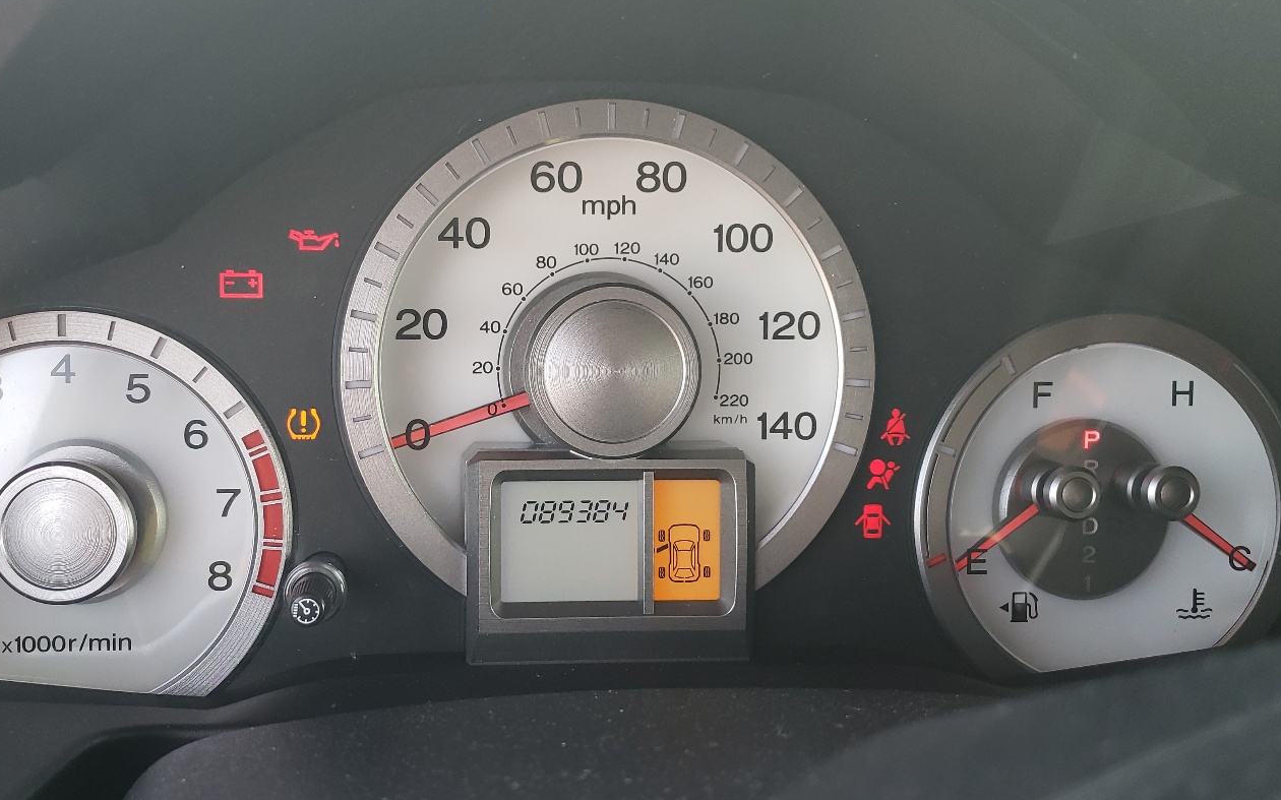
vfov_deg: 36.3
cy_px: 387
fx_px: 1222
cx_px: 529
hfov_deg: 55.0
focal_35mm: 35
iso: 59
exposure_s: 1/120
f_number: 1.5
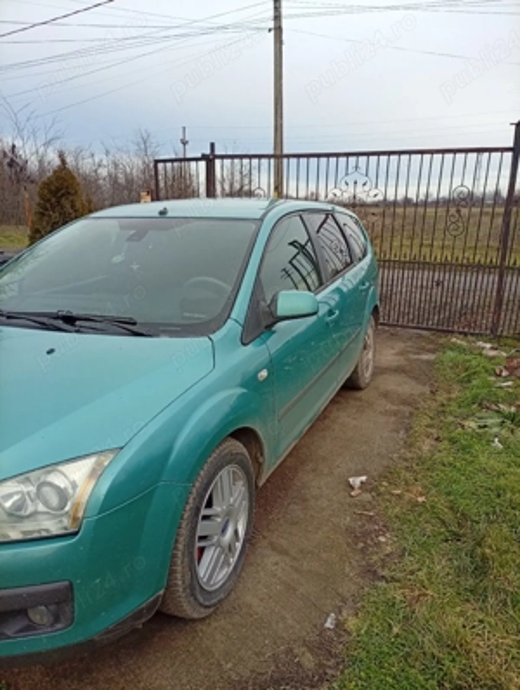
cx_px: 260
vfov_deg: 65.2
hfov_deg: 51.5
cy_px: 345
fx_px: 539
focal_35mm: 27
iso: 50
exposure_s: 1/476
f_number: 1.8
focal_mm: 3.84
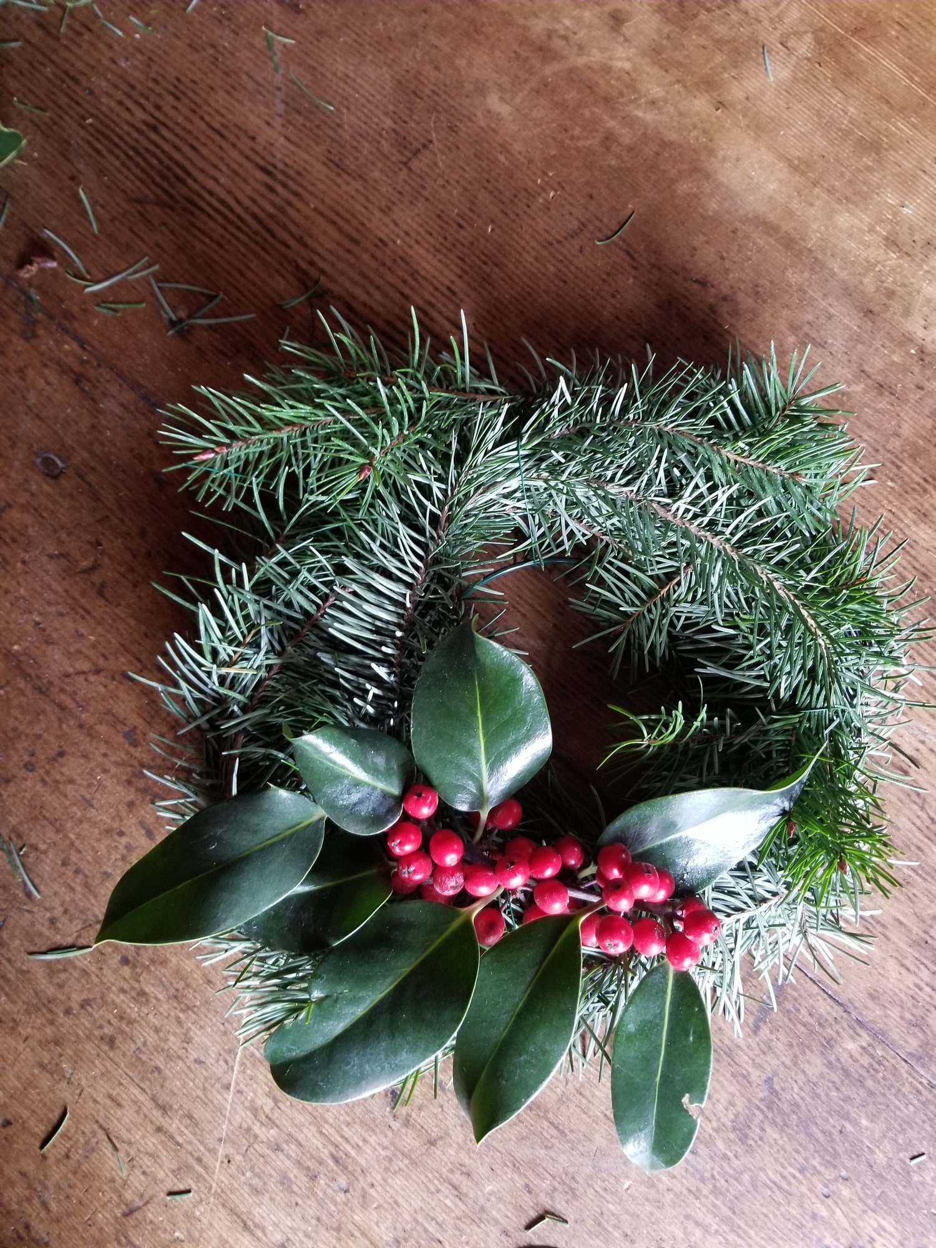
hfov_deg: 53.1
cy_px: 624
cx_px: 468
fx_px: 937
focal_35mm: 26
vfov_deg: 67.3
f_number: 1.7
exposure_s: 1/10
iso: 320
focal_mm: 4.25
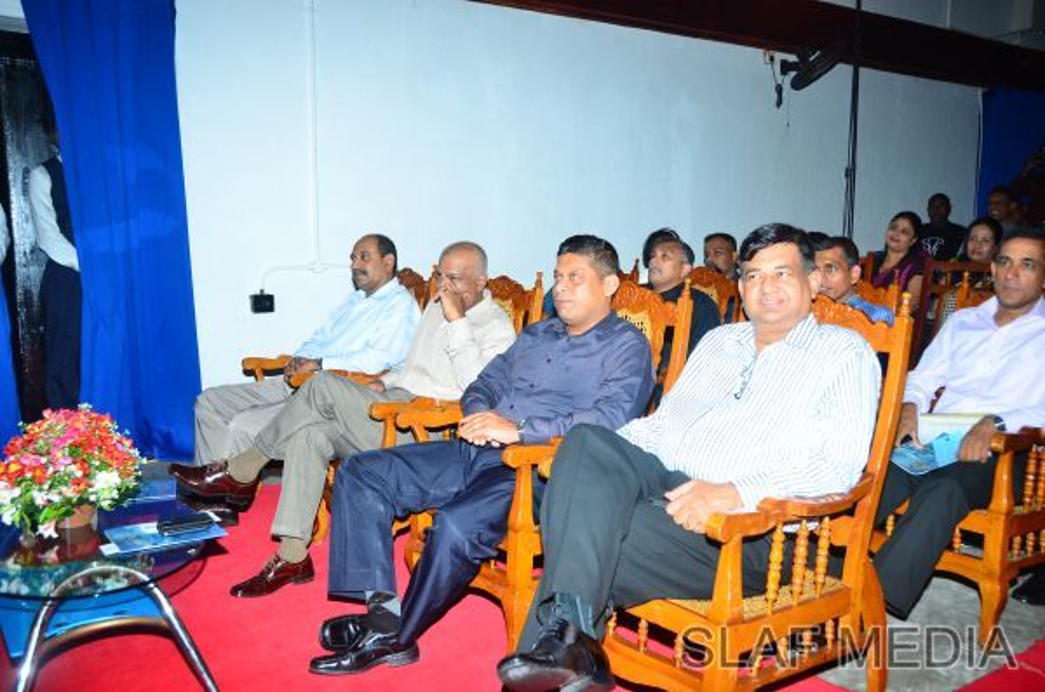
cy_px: 346
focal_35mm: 33
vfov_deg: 39.8
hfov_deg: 57.3
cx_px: 522
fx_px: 956
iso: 400
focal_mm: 22
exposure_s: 1/50
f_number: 4
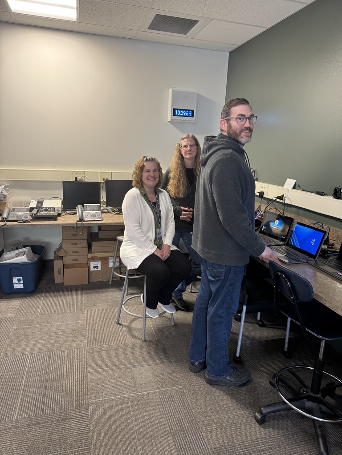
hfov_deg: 56.8
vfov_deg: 71.6
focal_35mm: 24
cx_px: 171
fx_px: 316
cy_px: 228
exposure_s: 1/60
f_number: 1.78
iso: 320
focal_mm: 6.76
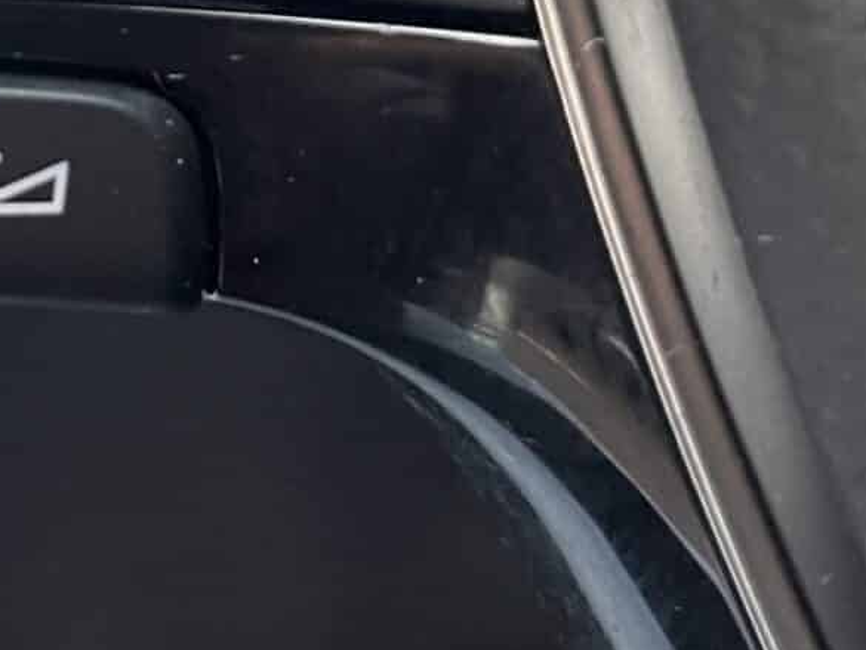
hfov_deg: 21.4
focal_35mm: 91
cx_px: 261
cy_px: -363
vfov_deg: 14.9
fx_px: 2277
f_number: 1.6
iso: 125
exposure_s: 1/60
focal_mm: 4.2
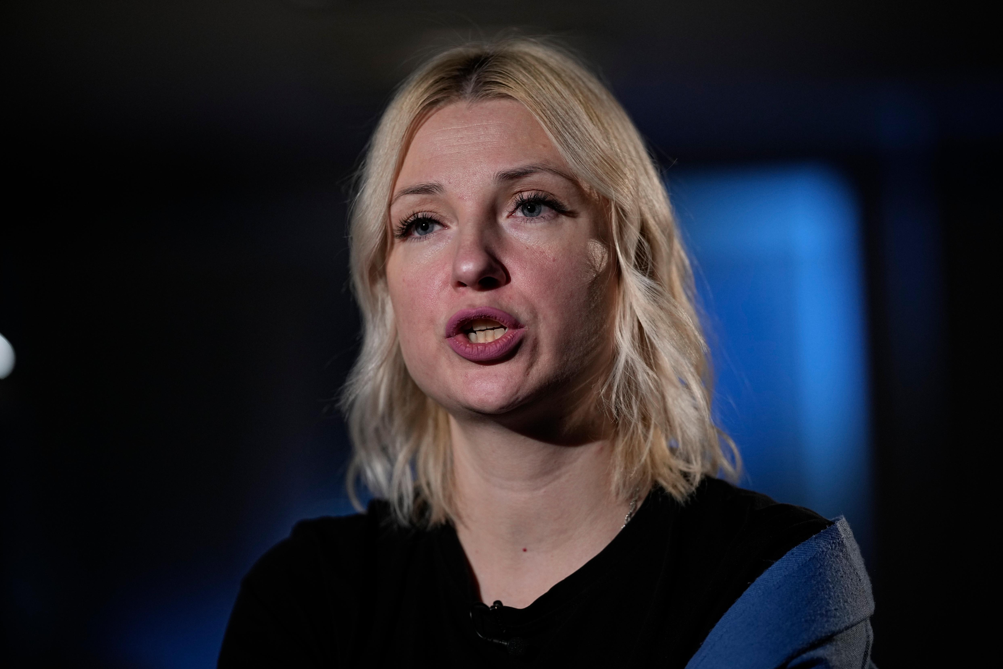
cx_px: 502
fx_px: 3789
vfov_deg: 10.1
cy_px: 333
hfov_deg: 15.1
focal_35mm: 136
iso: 1600
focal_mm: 135
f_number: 1.8
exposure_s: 1/250
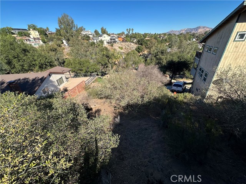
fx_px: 99
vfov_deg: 85.7
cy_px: 92
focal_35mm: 14
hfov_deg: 102.1
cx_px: 123
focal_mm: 2.22
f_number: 2.2
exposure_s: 1/924
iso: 40
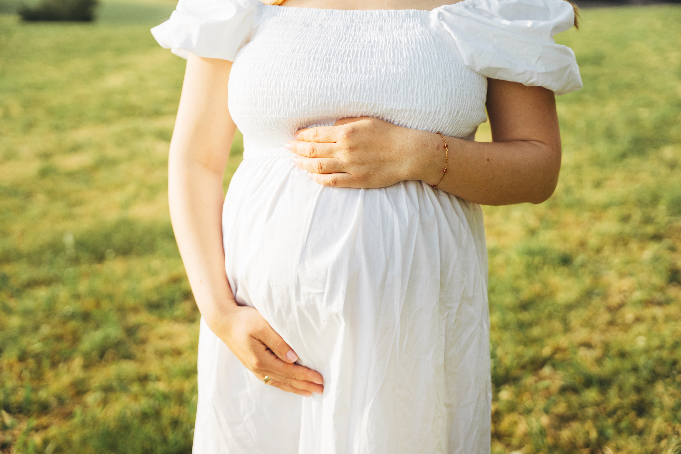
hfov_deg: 42.0
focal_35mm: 47
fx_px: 887
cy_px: 227
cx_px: 340
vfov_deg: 28.7
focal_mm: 46.9
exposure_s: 1/4000
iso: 800
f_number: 2.8
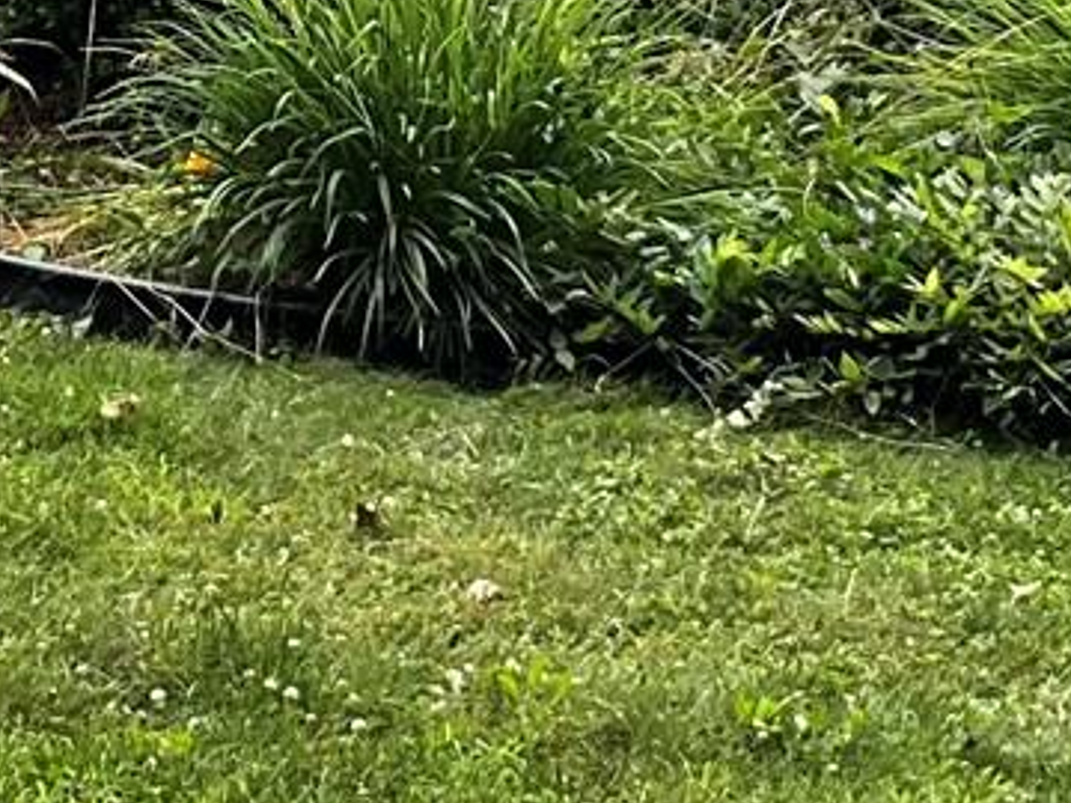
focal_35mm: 165
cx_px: 393
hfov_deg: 12.0
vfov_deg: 8.8
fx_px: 5105
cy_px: -381
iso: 25
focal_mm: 3
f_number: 1.8
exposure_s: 1/166
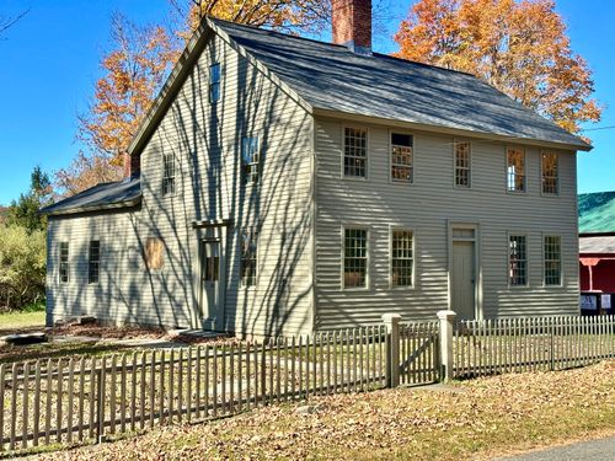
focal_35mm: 48
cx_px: 308
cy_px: 230
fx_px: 853
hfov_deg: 39.7
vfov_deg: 30.3
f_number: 1.78
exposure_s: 1/1751
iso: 64
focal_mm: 6.86
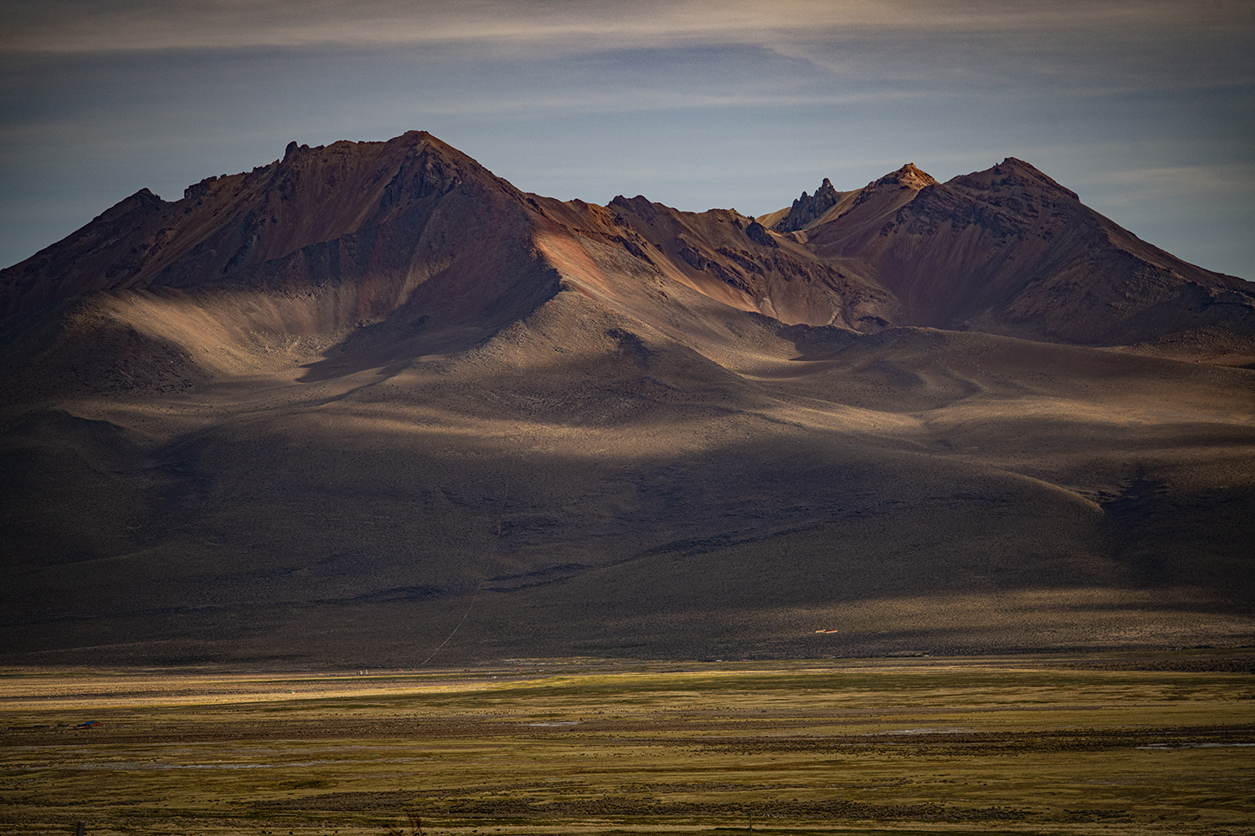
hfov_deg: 10.5
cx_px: 628
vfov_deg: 7.0
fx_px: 6797
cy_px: 418
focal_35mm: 195
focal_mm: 195
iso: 280
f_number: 5.3
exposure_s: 1/200
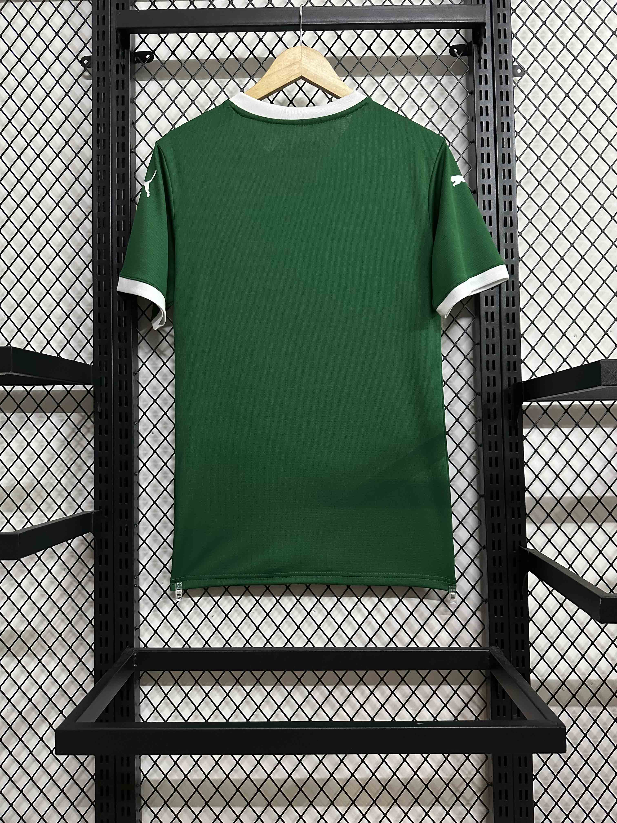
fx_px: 570
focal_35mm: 24
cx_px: 308
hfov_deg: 56.8
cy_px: 412
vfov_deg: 71.6
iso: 500
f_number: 1.78
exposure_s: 1/50
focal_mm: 6.86
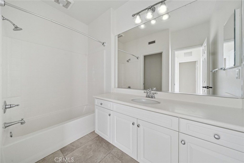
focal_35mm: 12
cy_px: 82
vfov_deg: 90.0
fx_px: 81
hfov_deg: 112.6
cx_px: 122
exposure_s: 1/2.5
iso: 2500
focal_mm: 12
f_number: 8
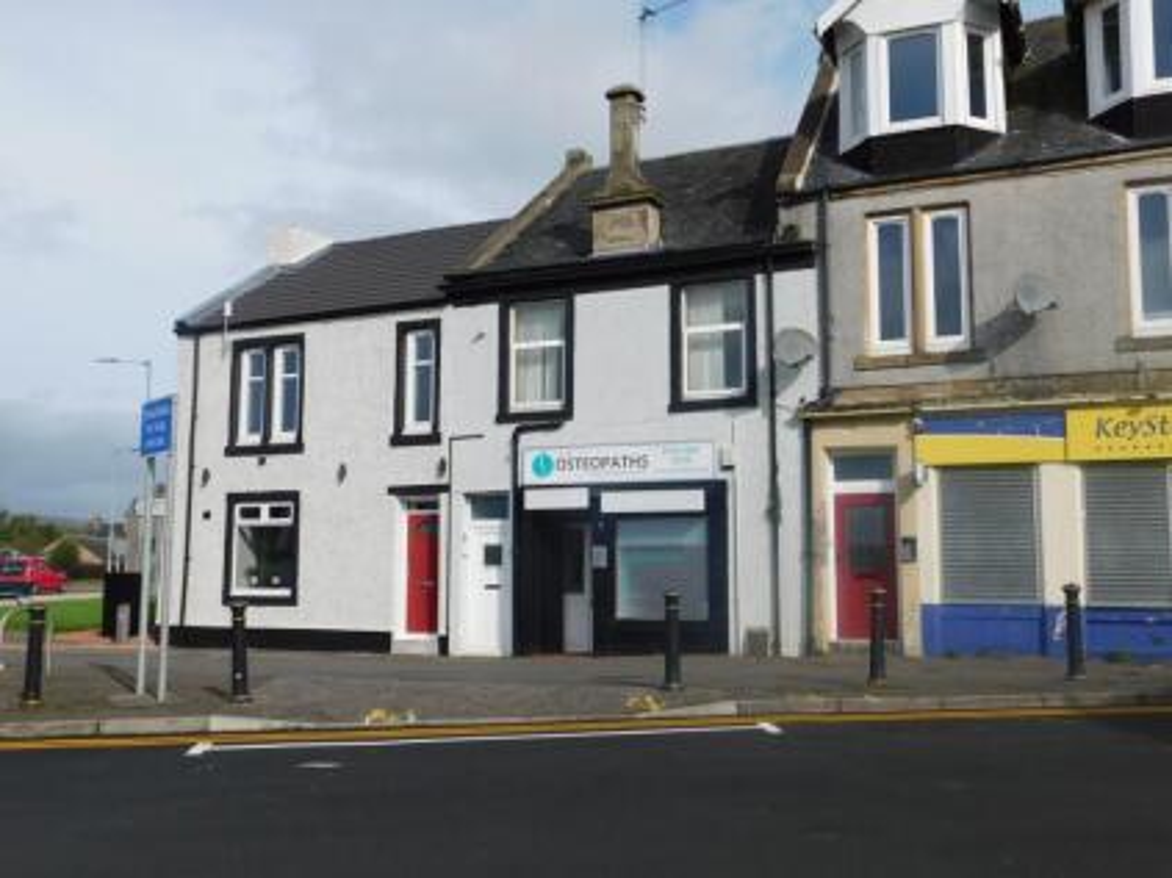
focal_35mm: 36
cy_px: 439
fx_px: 1219
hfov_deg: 51.4
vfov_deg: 39.6
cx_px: 586
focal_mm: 6.3
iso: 125
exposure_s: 1/500
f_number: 7
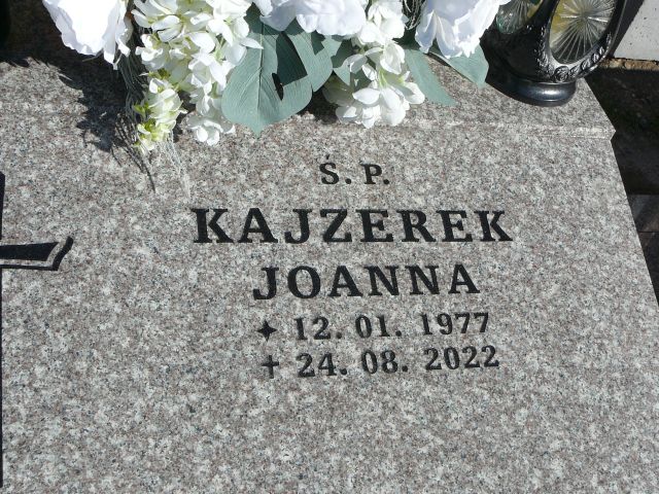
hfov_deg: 38.9
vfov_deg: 29.7
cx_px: 330
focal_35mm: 49
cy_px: 247
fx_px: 933
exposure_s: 1/500
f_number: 5.6
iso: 80
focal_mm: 7.3
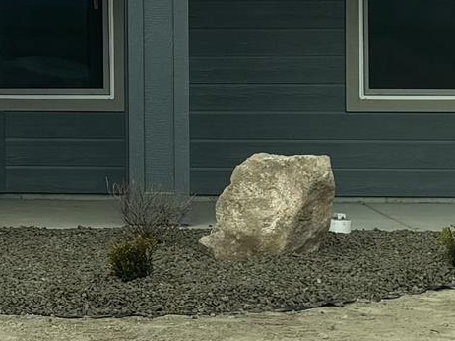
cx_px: -304
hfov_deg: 10.8
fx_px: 2273
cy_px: -7
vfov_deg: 8.5
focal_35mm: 173
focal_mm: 5.96
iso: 50
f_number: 1.6
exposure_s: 1/2288
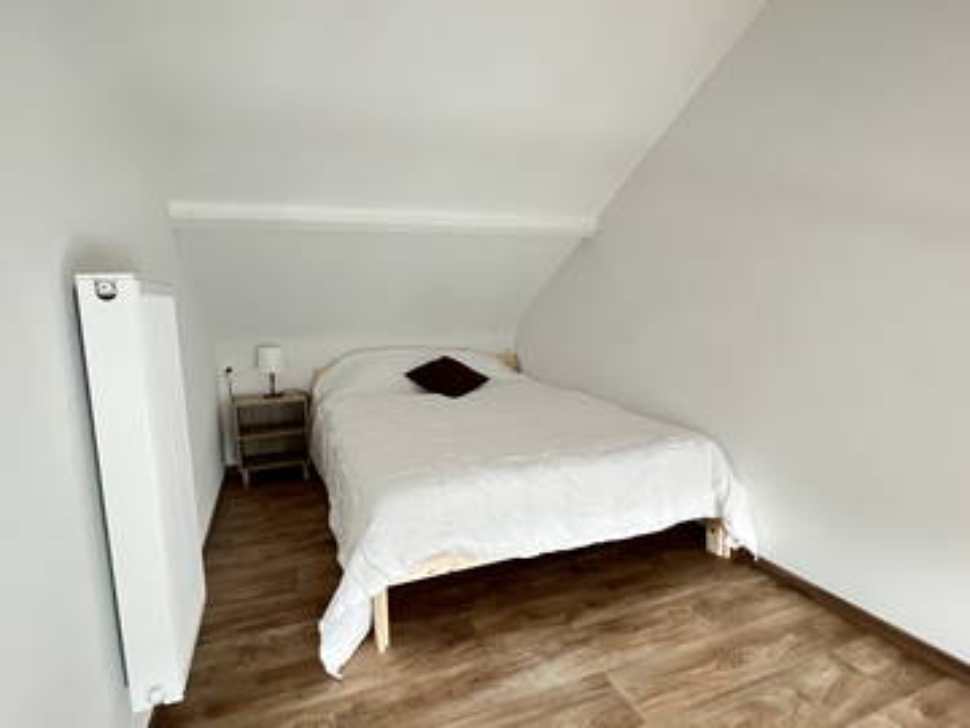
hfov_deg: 106.2
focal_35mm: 13
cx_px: 485
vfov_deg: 89.9
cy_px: 364
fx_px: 364
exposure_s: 1/60
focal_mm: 1.57
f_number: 1.8
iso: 800
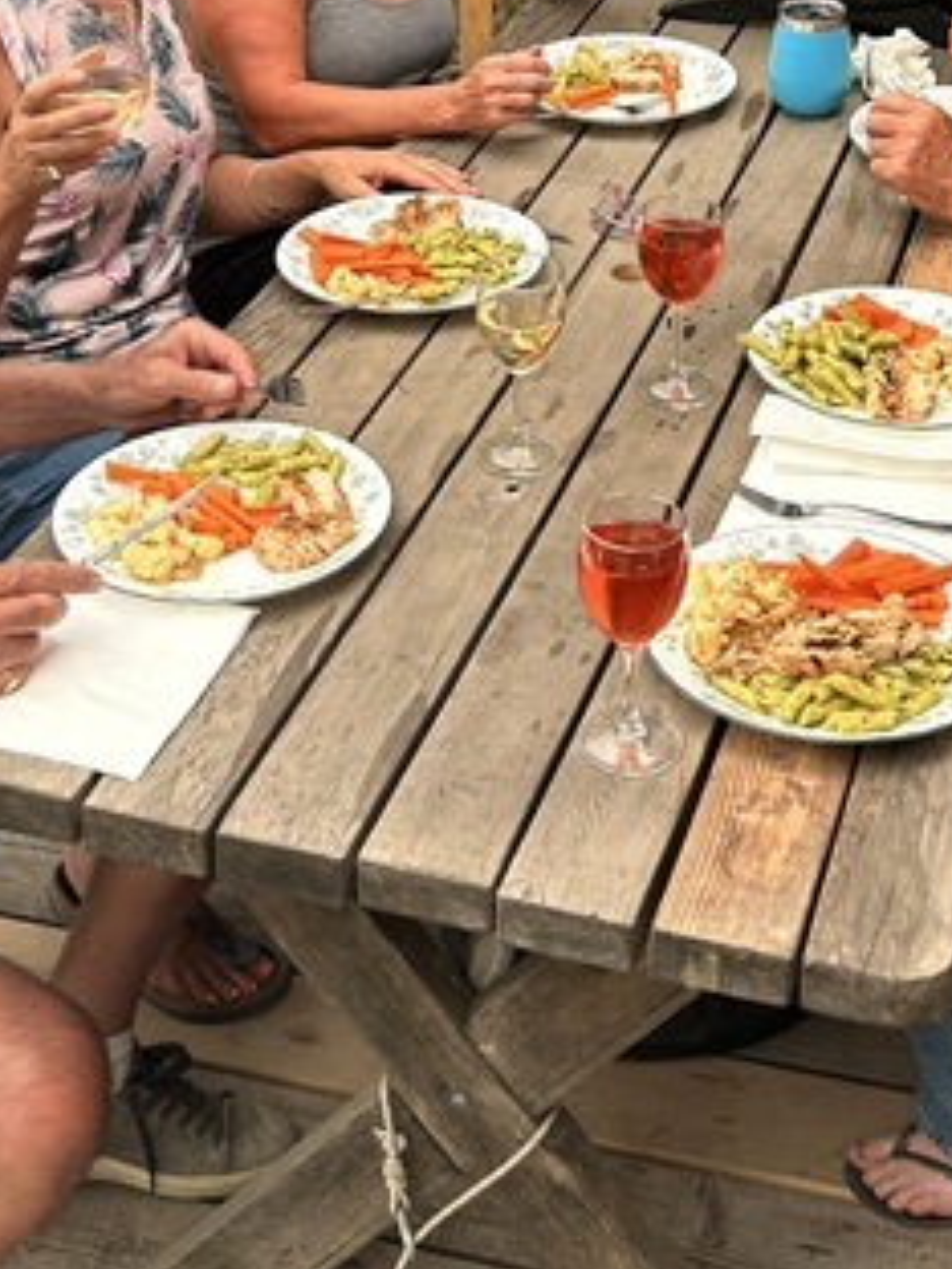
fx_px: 2347
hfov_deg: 22.9
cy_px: 130
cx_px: 549
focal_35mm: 64
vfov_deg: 29.1
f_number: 1.5
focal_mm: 5.7
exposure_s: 1/121
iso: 50
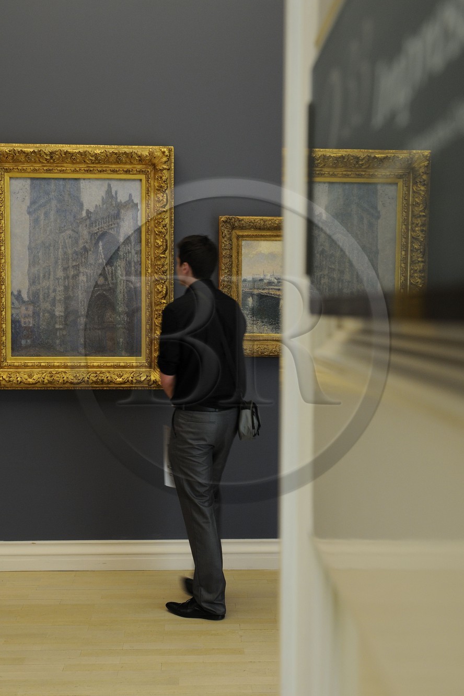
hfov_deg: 31.9
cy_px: 341
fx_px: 812
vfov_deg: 46.4
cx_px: 228
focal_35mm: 42
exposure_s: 1/20
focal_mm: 35
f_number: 6.3
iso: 800
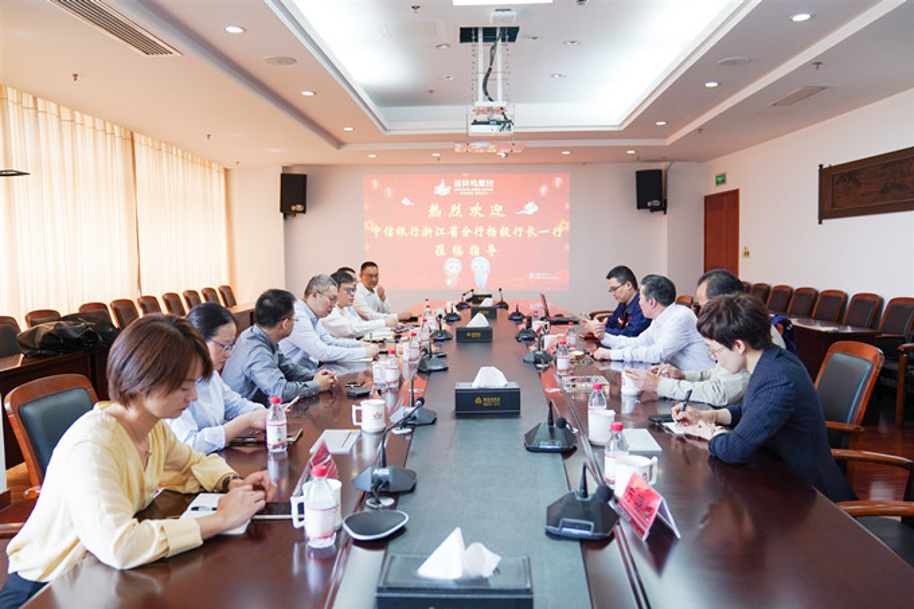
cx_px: 457
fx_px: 685
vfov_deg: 47.9
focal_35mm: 27
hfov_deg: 67.4
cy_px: 304
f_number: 2.8
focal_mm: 27
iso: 800
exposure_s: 1/125
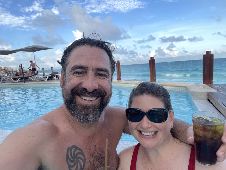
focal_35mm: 23
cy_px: 85
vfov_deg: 58.9
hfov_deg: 73.9
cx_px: 113
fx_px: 150
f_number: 2.2
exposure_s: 1/121
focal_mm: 2.71
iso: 25
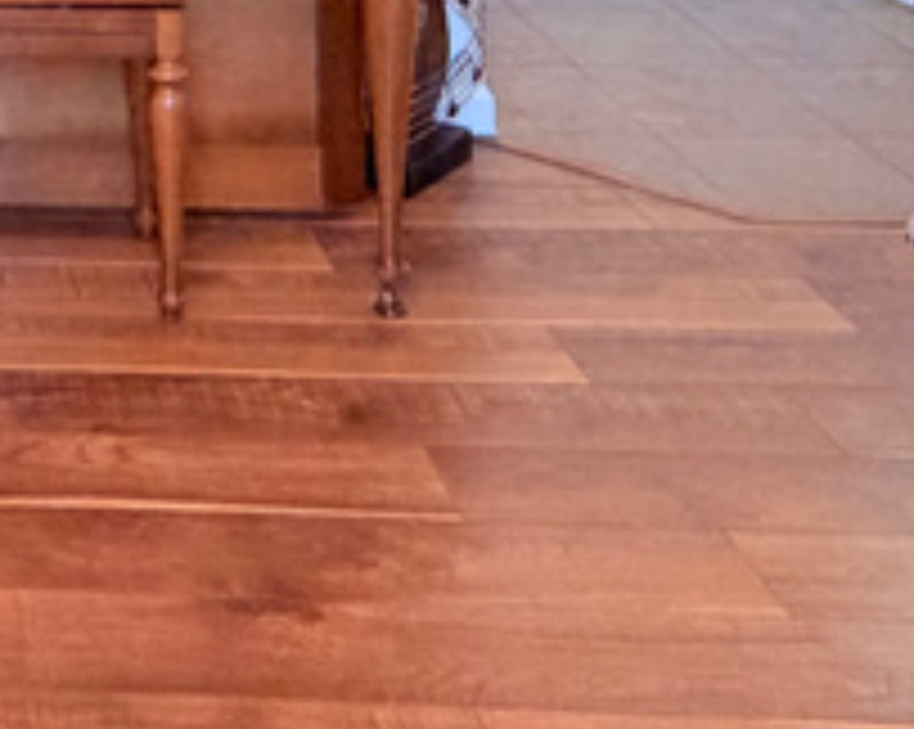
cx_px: -270
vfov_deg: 17.7
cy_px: -594
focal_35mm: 69
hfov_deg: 24.2
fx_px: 1865
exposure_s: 1/60
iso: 200
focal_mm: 2.22
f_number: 2.2
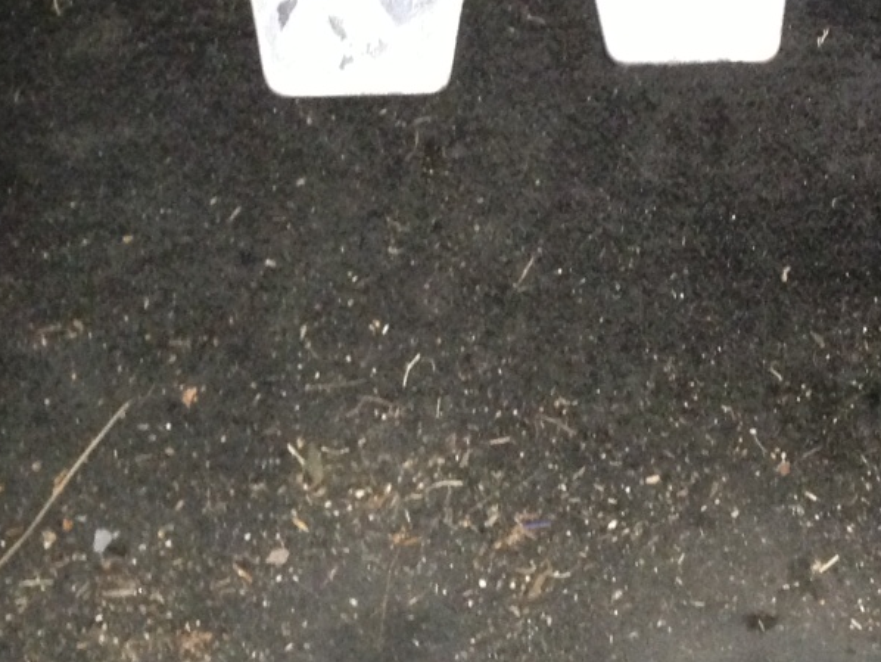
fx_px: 2291
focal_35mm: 90
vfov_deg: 15.6
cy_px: -193
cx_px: 771
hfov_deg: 21.3
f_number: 2.4
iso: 500
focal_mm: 4.13
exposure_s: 1/16
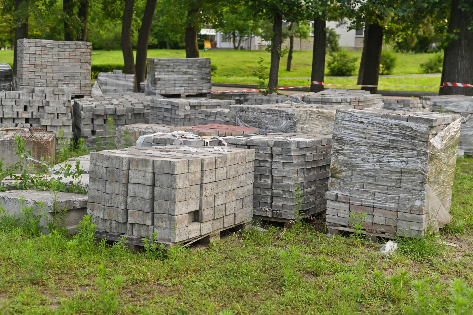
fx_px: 656
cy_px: 158
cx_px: 236
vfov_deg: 27.0
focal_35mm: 50
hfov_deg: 39.6
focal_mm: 50
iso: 320
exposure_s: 1/1250
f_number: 4.5
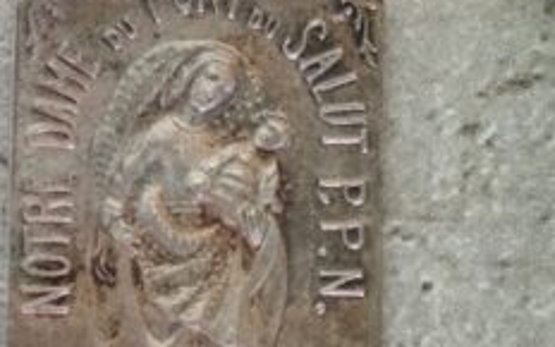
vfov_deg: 7.7
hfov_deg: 12.3
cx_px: 225
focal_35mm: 170
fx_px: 2571
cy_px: 194
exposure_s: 1/25
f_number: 1.65
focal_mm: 6.19
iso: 640
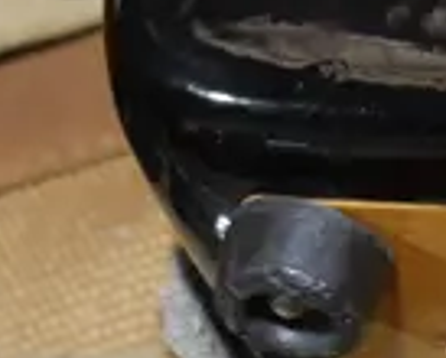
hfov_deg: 5.0
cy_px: -259
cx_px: 1305
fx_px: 4825
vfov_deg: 4.2
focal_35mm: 365
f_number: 5.3
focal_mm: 25
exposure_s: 1/60
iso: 800
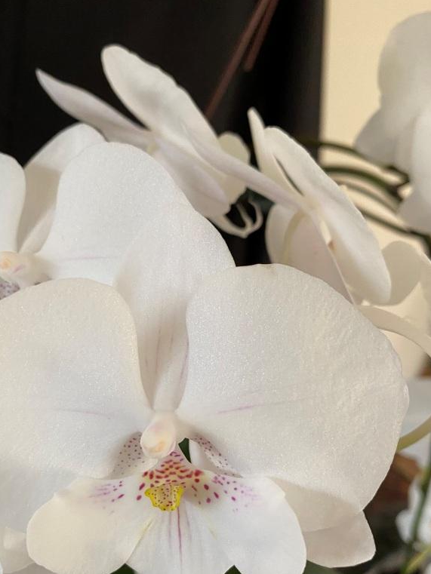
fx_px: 581
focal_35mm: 35
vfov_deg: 51.9
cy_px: 371
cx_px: 168
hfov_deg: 40.5
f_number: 1.8
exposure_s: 1/60
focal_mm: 4.25
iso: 200
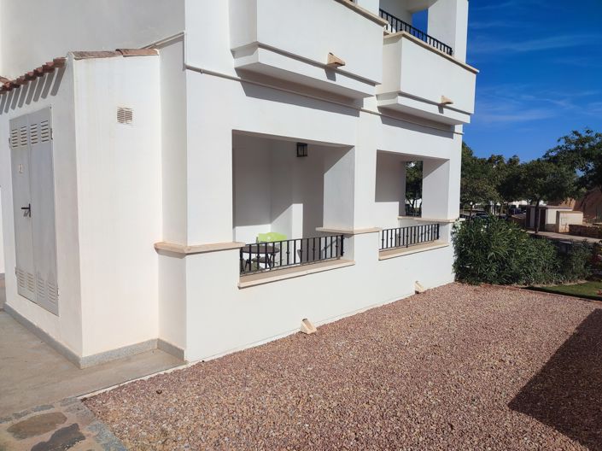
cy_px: 226
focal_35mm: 25
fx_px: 435
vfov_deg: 54.8
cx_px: 301
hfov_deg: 69.4
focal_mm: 6.04
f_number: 1.9
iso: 50
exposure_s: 1/1556
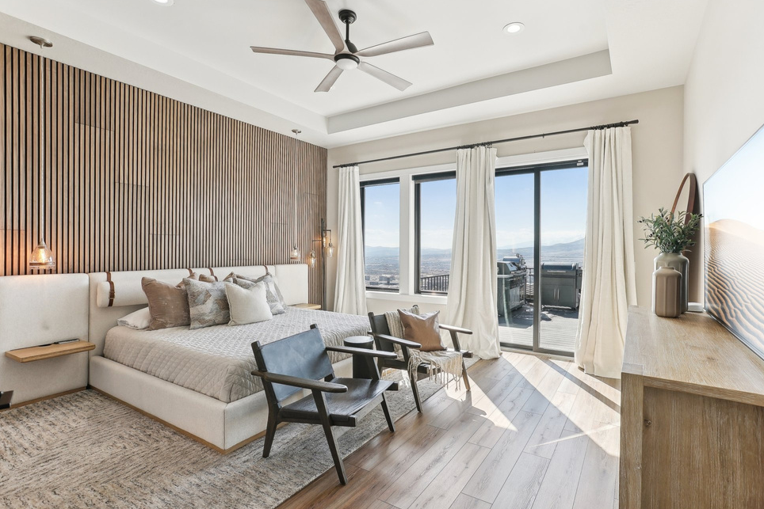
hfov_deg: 93.2
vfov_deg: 70.4
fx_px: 361
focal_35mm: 17
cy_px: 246
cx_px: 405
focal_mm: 16
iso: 400
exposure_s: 1/200
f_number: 8
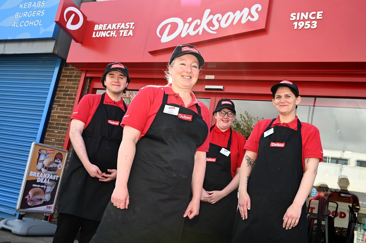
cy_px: 122
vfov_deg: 35.0
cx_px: 183
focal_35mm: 38
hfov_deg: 50.7
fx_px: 386
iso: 400
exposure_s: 1/250
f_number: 8
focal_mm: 38
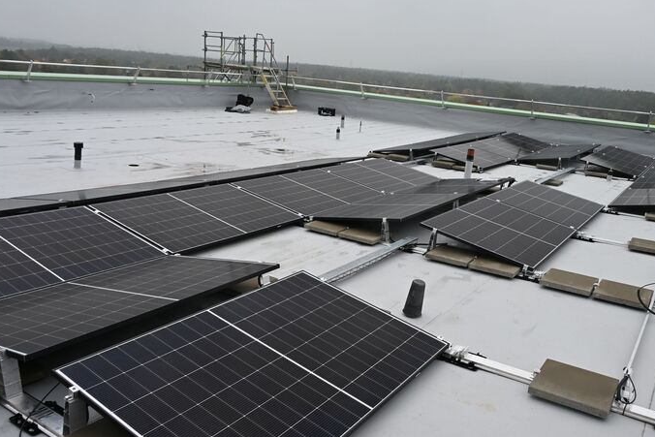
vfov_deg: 41.1
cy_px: 242
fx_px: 582
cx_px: 362
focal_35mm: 32
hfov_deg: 58.6
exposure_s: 1/125
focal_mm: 24
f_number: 11
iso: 360
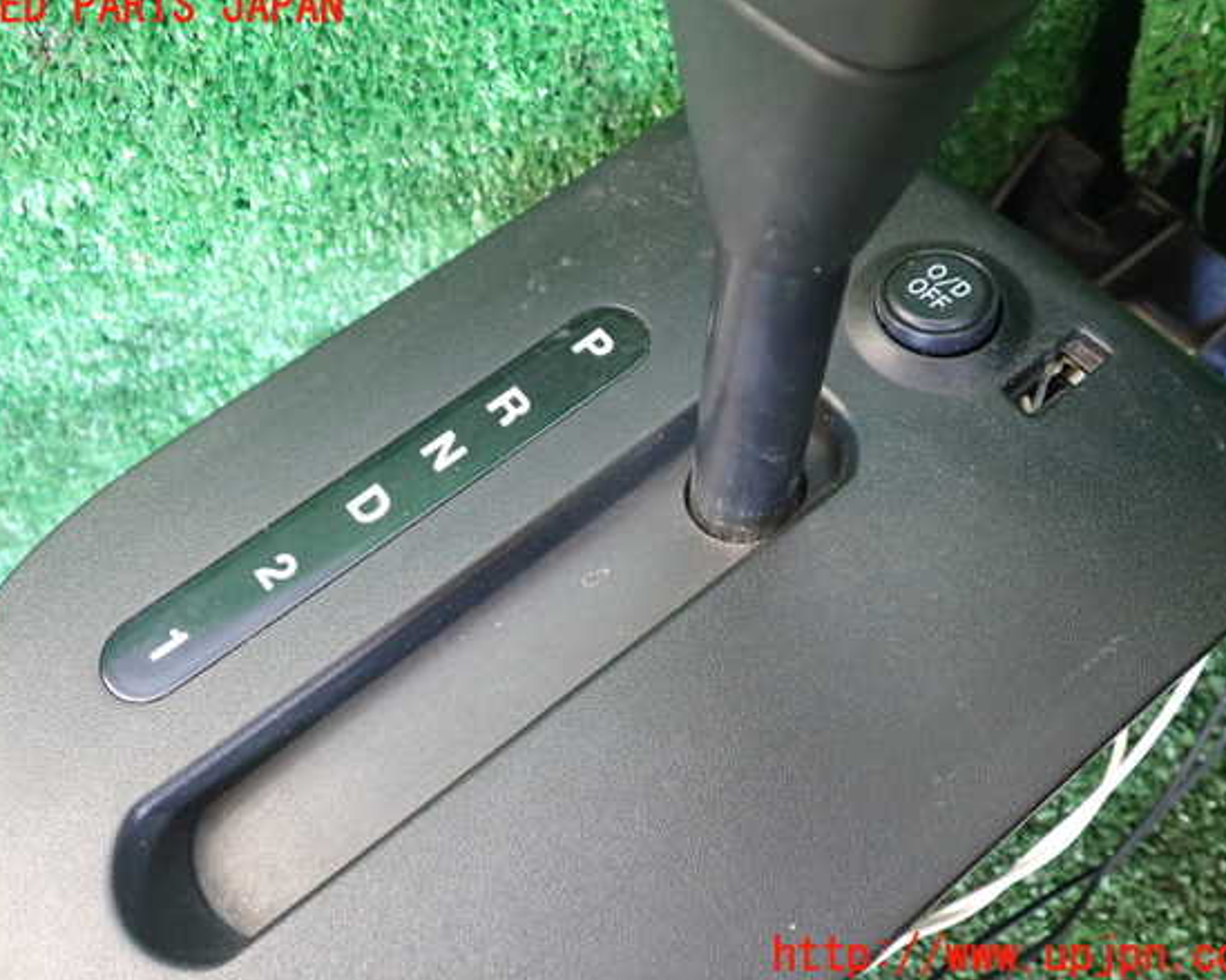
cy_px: 482
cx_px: 607
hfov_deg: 55.7
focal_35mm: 32
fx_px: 1161
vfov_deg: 45.8
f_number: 2.3
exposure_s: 1/30
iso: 640
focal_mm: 5.4
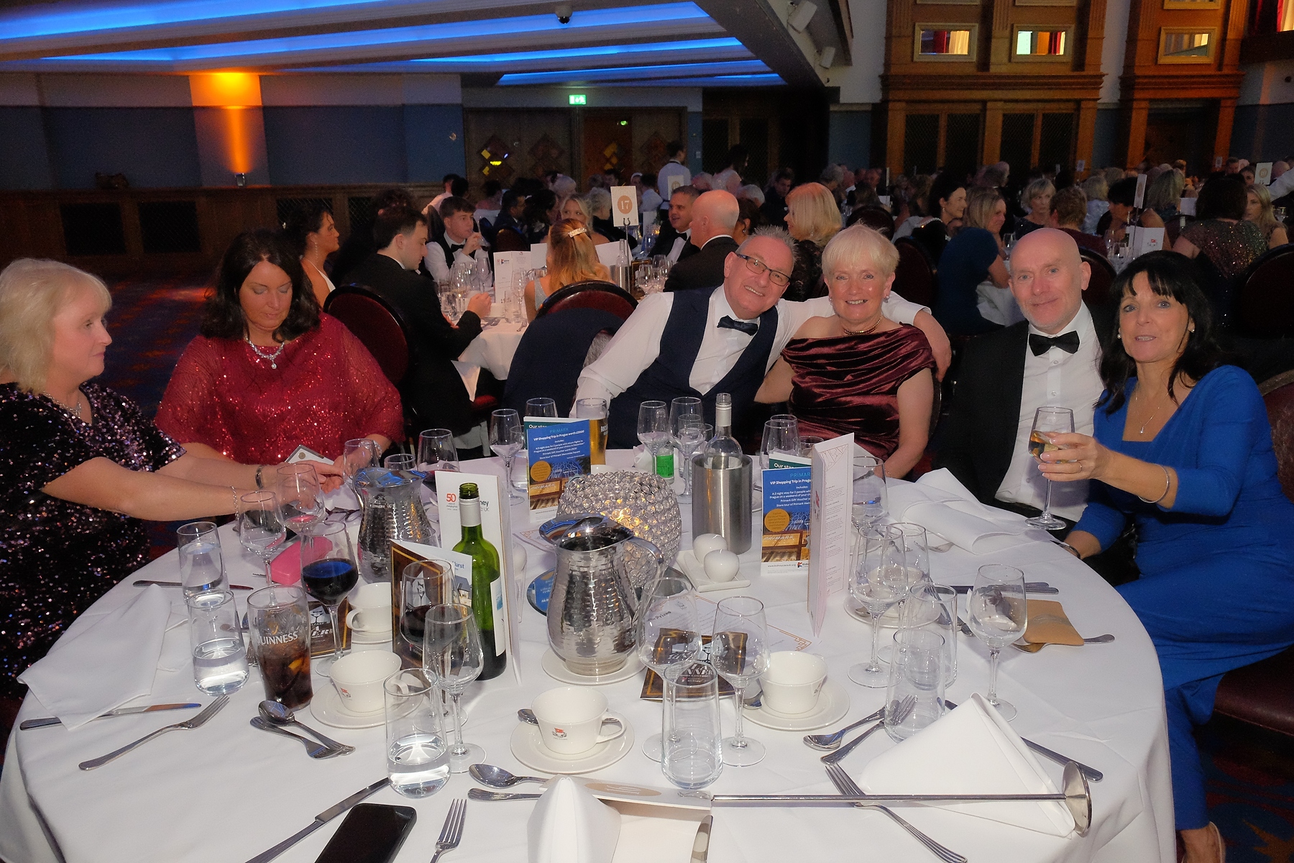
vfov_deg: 47.9
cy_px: 432
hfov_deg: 67.4
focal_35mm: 27
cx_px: 647
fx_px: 970
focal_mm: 18
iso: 6400
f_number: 4.5
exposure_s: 1/125
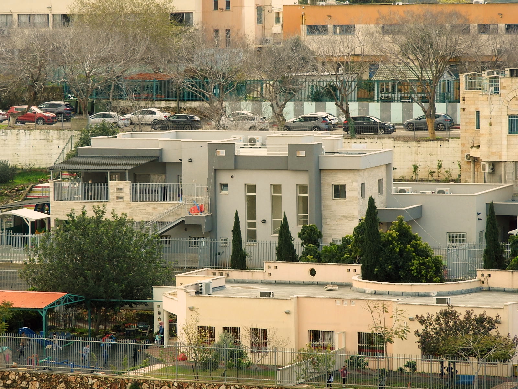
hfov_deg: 11.0
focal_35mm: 180
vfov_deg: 8.2
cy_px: 194
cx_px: 259
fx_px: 2694
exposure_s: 1/200
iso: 100
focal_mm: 32.2
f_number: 5.3
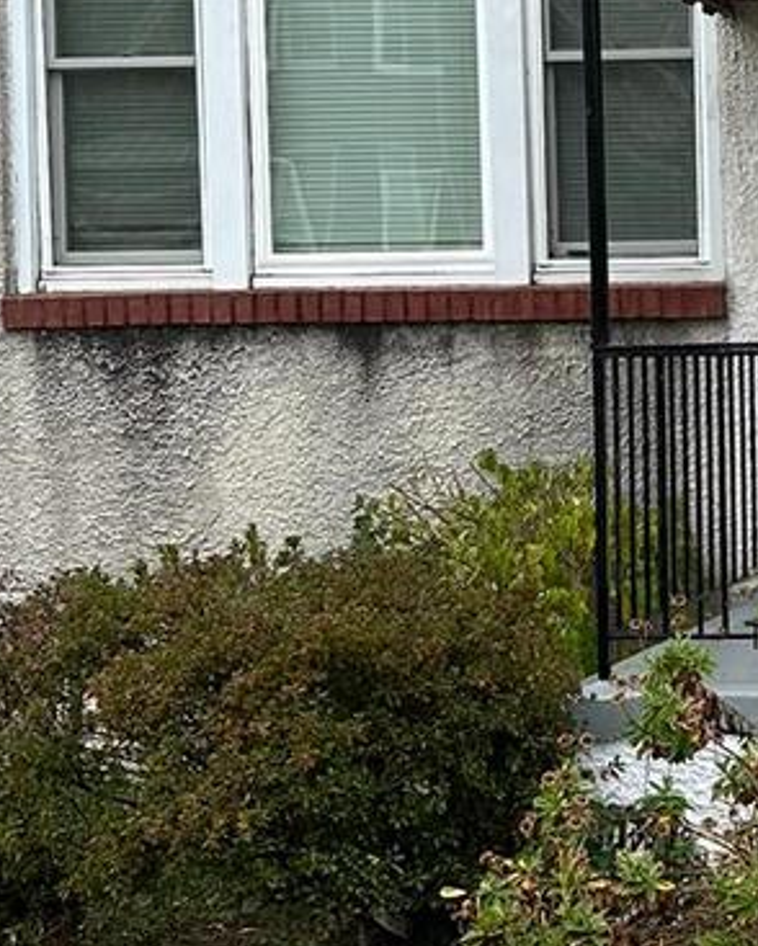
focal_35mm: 98
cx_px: 1155
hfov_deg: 14.6
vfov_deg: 19.5
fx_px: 2746
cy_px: 384
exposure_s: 1/580
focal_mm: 6.86
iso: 80
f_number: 1.78
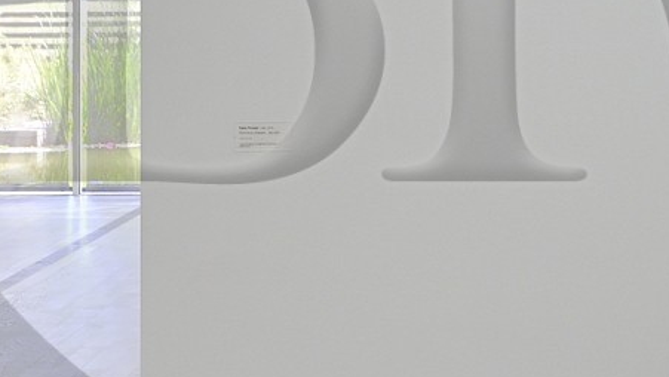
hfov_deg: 15.2
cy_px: -59
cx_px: 415
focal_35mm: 141
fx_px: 2502
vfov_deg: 8.5
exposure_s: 1/60
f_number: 5.6
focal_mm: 38
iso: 800
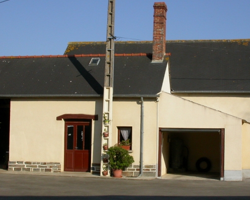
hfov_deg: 30.0
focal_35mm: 63
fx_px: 466
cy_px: 99
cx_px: 146
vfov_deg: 24.2
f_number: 8
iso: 100
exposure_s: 1/432
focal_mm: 9.8
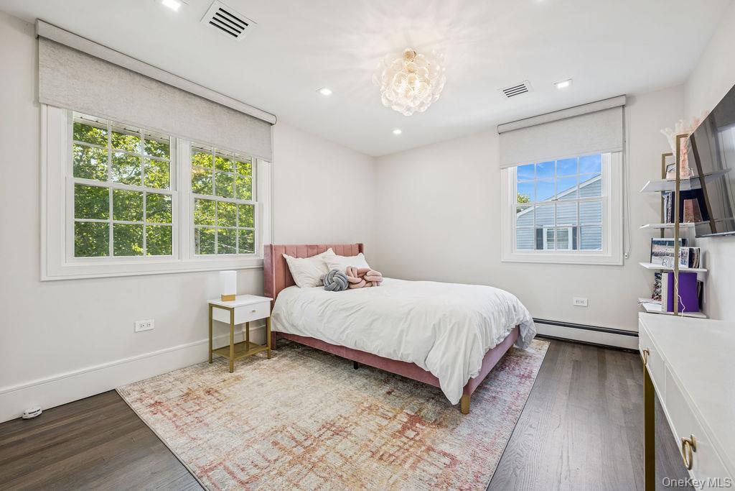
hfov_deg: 104.2
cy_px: 246
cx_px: 368
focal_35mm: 14
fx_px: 286
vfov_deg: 81.2
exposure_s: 1/5
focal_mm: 14
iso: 100
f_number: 11
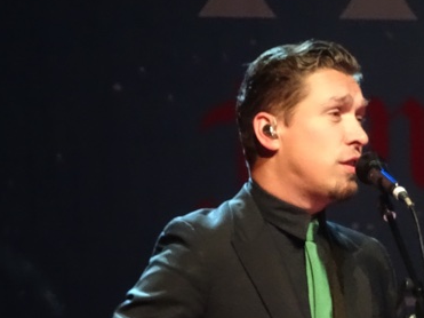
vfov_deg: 3.7
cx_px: 342
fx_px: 4984
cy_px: 253
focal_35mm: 407
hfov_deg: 4.9
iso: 2500
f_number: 6.3
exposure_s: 1/30
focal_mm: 39.66
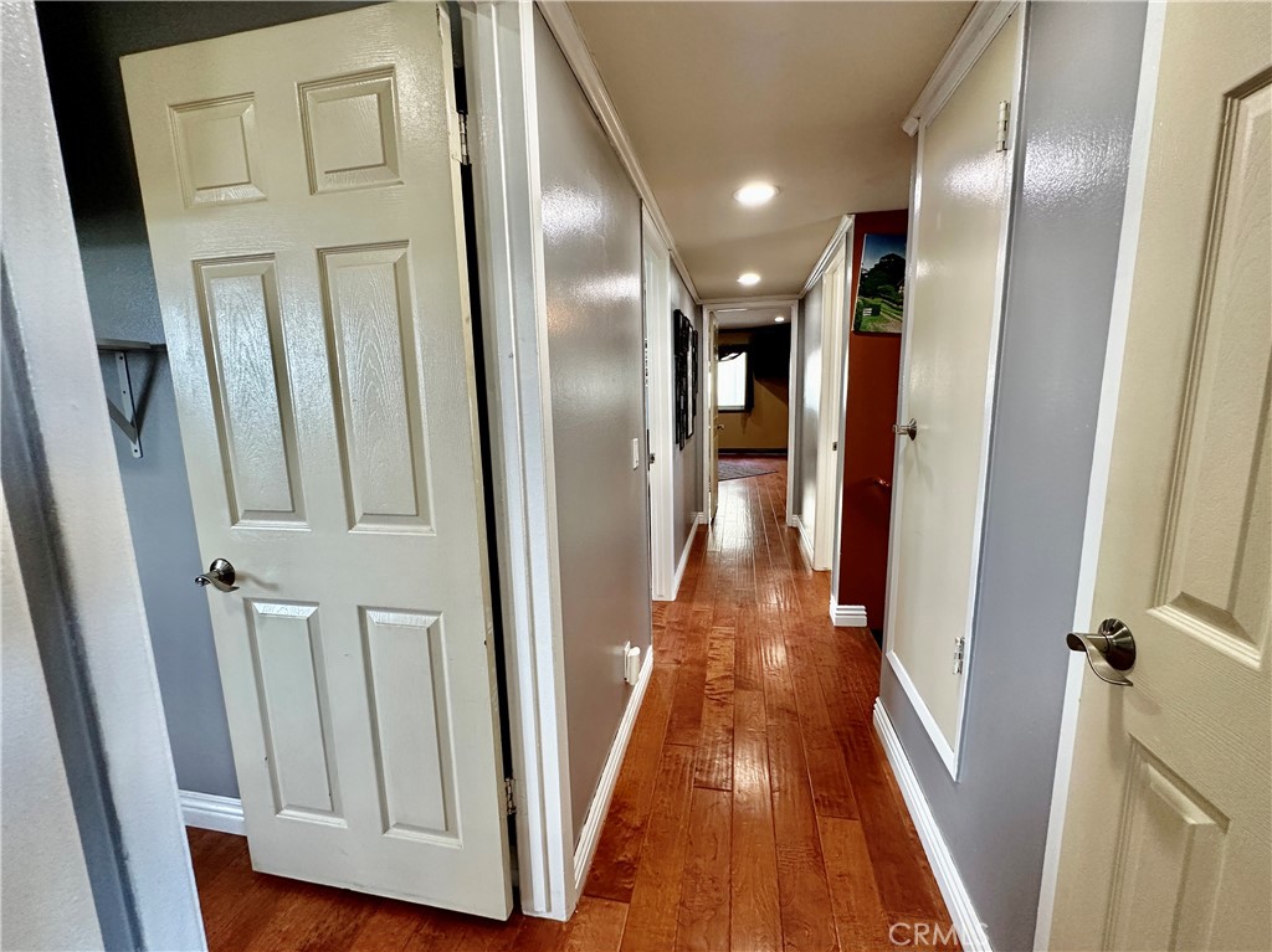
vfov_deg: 85.6
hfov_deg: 102.1
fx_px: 514
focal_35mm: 14
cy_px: 476
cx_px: 636
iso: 250
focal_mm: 2.22
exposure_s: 1/120
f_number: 2.2
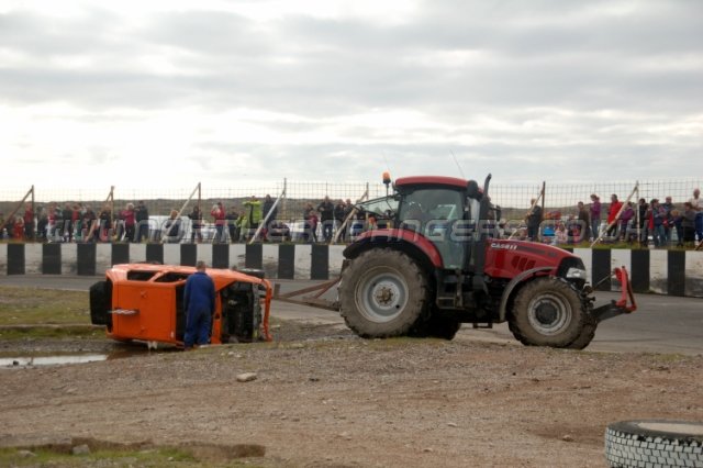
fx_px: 1610
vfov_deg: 16.5
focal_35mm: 82
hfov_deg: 24.6
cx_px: 352
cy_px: 234
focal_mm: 55
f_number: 5.3
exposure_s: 1/500
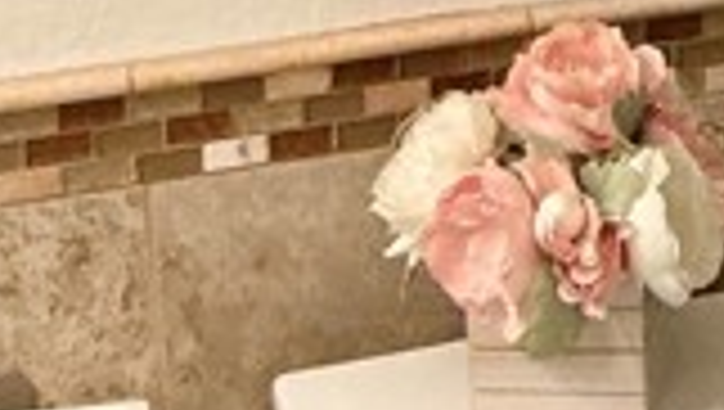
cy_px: -401
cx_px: 827
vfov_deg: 9.4
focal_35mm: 121
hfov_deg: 17.0
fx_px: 2326
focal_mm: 3
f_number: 1.8
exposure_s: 1/60
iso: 200
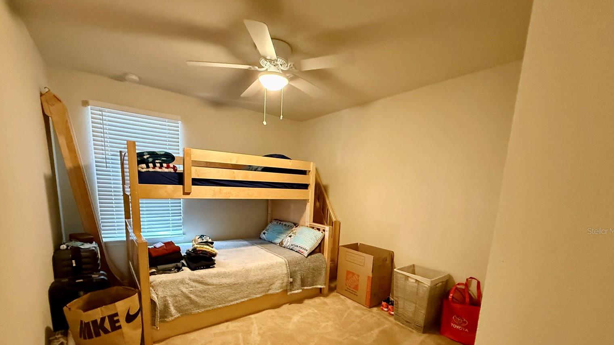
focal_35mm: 16
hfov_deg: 99.4
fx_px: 261
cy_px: 231
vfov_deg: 65.3
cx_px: 303
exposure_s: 1/60
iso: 1000
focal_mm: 2.22
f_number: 2.2
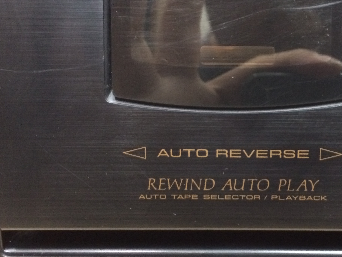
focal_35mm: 52
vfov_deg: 28.0
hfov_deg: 35.9
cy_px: 120
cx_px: 258
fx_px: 514
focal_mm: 4.15
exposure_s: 1/17
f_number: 2.2
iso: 640
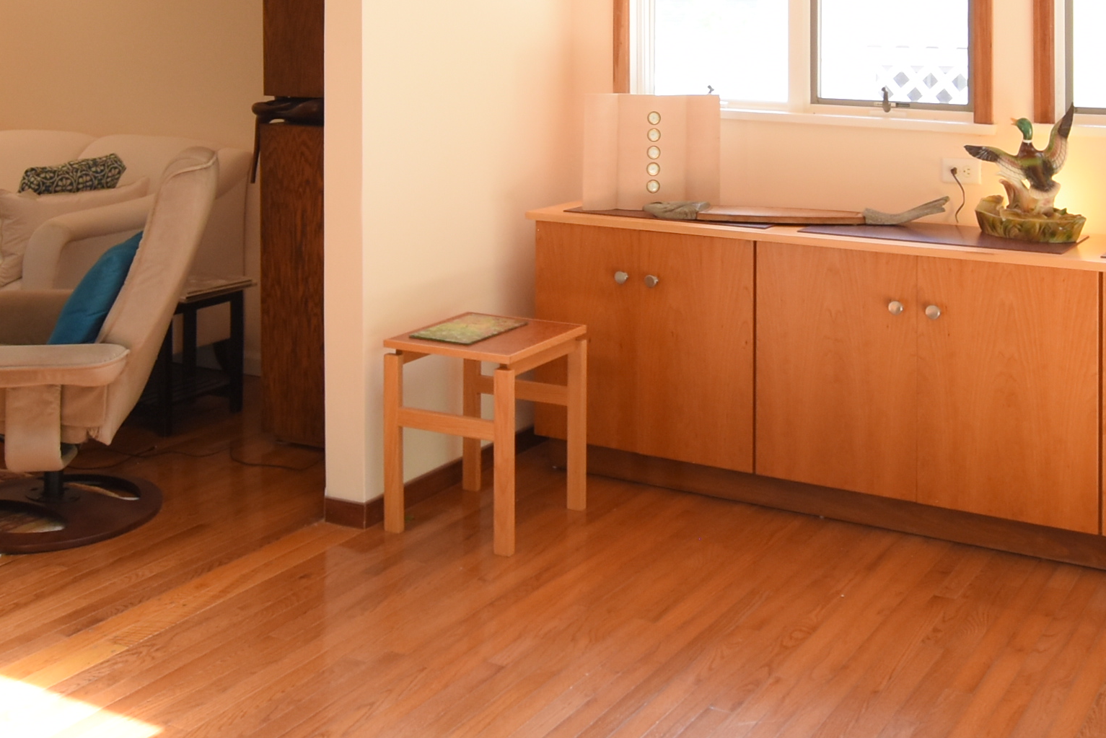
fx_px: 1352
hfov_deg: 44.2
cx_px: 682
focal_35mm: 44
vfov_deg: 28.3
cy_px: -30
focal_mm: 10
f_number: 4.5
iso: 400
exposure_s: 1/80
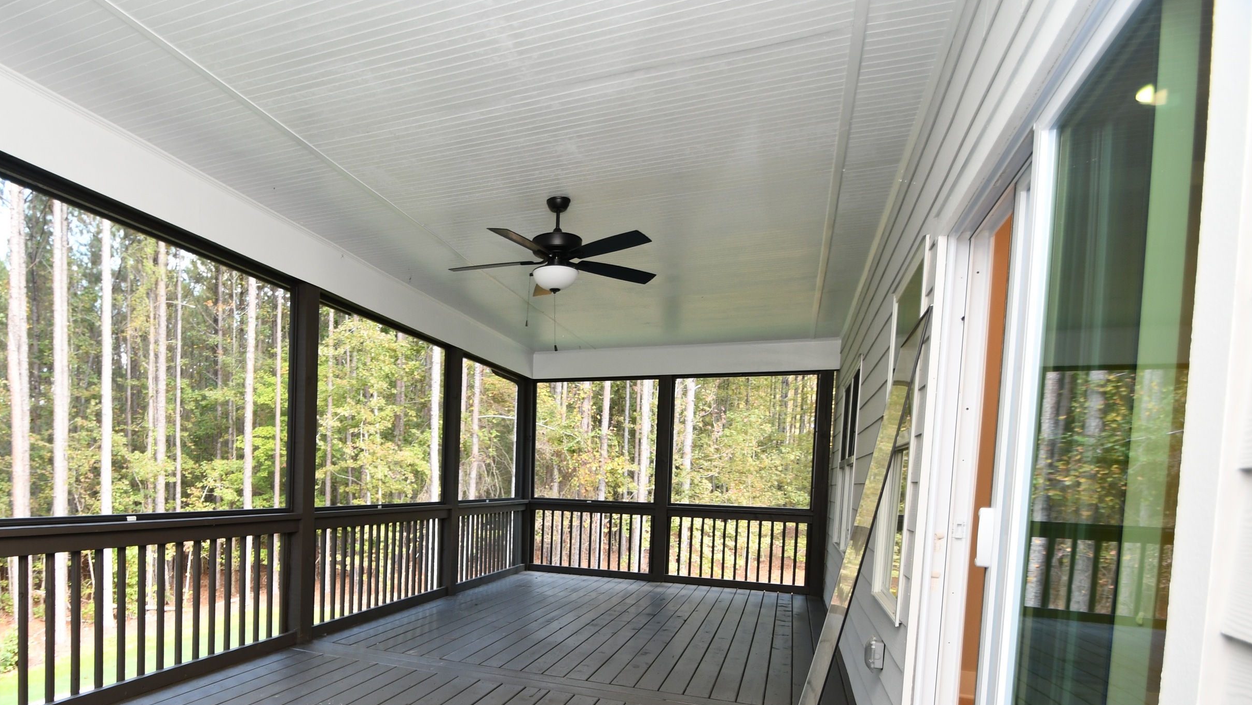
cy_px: 513
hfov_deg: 85.4
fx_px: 664
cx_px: 493
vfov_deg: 53.8
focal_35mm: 20
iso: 280
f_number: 4
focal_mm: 10
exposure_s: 1/60
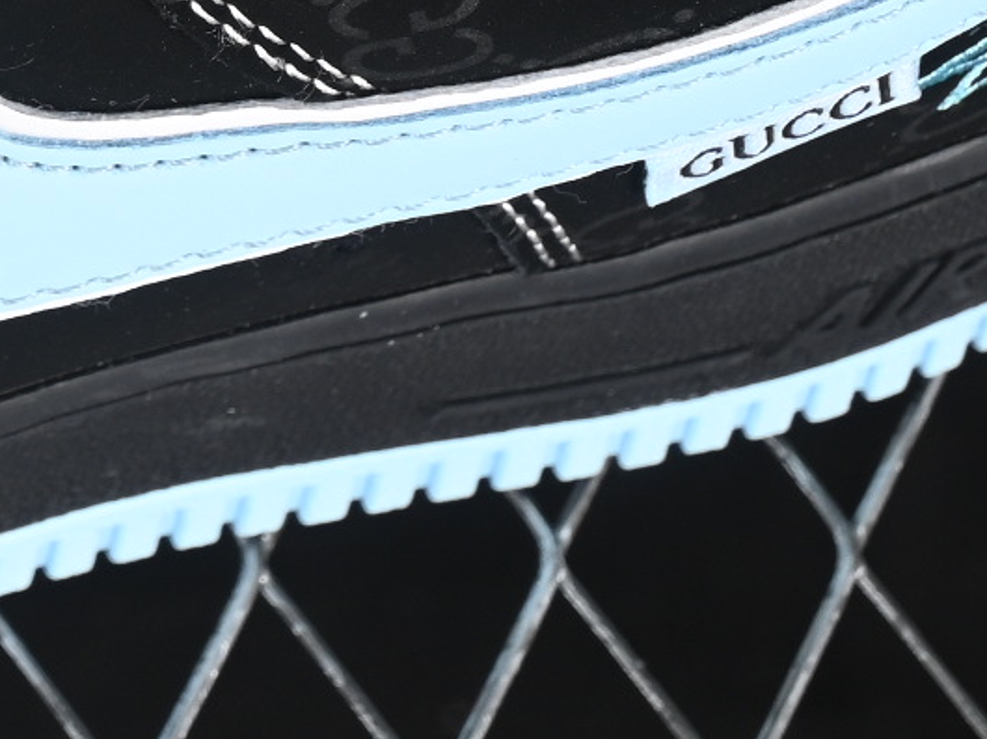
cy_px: -540
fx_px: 10801
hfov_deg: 5.2
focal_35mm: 379
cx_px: -689
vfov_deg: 3.9
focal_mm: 50
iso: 160
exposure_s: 1/40
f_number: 6.3
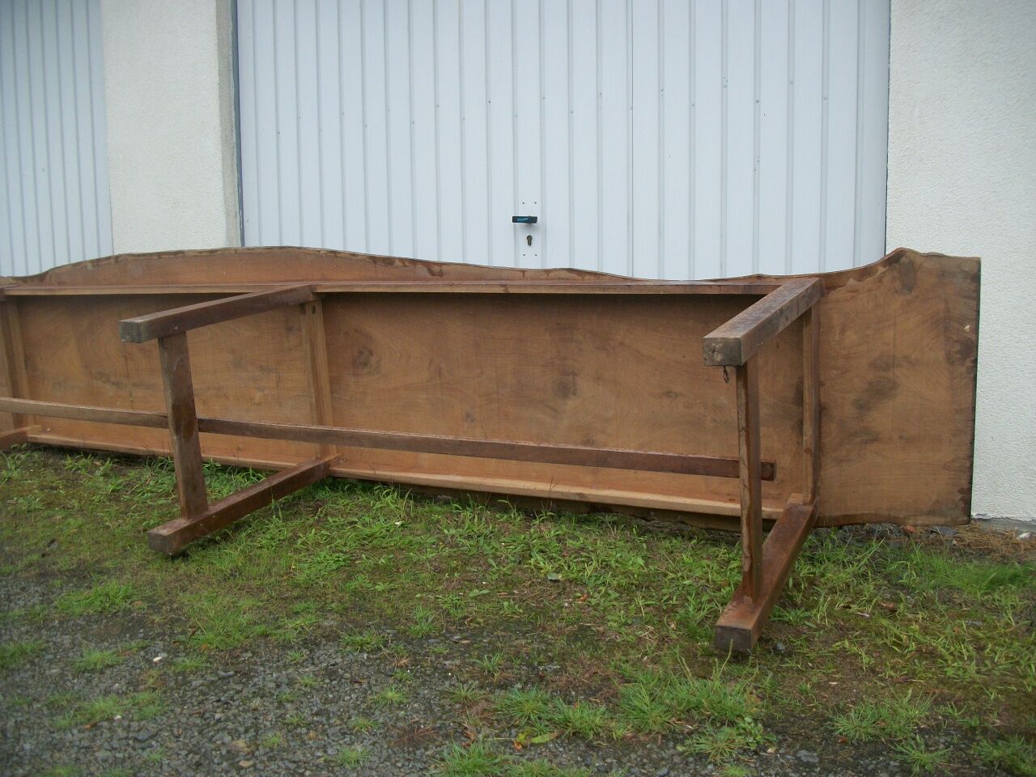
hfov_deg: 56.8
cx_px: 518
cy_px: 388
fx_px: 958
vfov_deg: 44.2
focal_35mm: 32
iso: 80
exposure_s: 1/100
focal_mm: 5.7
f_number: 2.9
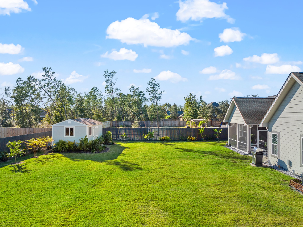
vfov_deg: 56.8
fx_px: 210
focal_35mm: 24
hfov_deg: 71.6
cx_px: 152
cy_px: 114
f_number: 2.8
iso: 100
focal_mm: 12.29
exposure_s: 1/1600
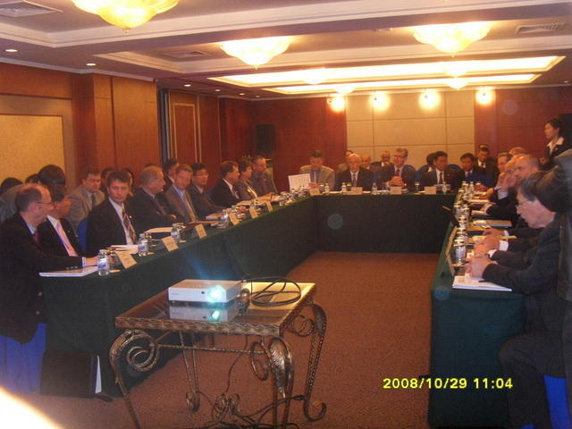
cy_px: 214
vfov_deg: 36.8
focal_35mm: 39
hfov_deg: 47.9
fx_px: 644
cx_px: 286
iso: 400
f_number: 3.5
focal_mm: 6.6
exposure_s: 1/45
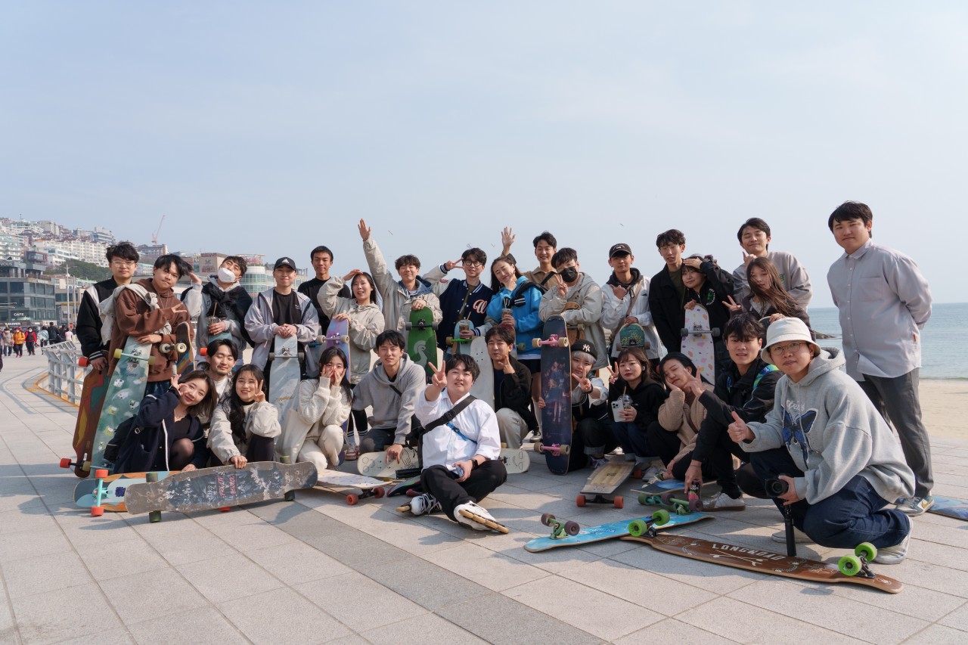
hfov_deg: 69.4
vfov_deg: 49.5
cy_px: 322
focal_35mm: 26
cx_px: 484
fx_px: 699
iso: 200
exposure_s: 1/640
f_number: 9
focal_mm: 26
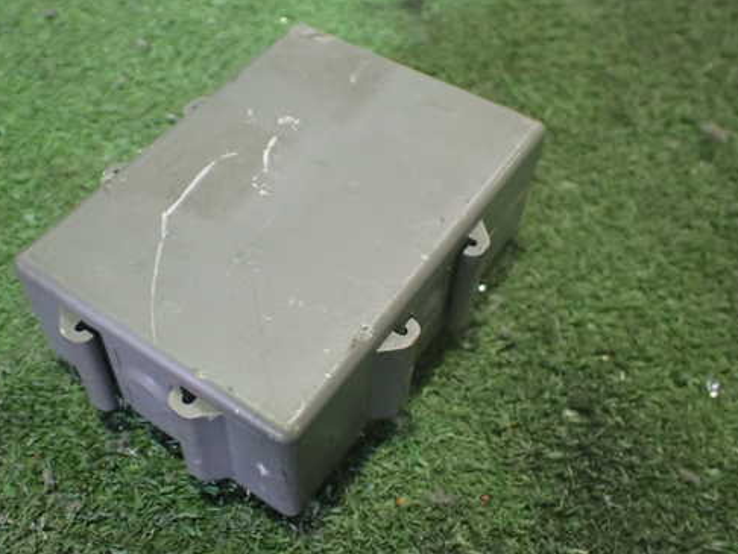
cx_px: 293
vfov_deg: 38.7
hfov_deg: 49.8
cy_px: 290
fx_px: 789
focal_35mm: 37
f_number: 2.3
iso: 800
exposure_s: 1/30
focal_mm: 5.4
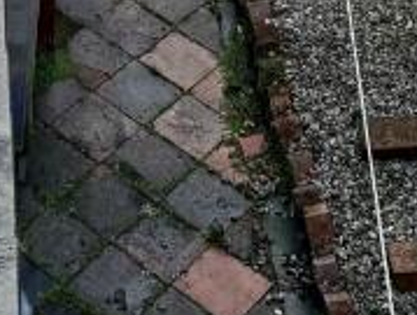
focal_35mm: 137
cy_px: -567
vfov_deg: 9.1
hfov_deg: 14.1
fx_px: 1654
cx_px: -30
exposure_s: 1/2041
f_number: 1.78
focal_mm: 6.76
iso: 80
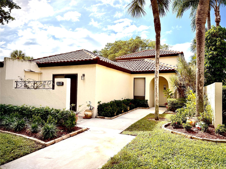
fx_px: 157
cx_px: 113
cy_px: 84
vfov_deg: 56.8
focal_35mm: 24
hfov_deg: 71.6
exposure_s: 1/3021
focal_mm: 6.76
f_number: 1.78
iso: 100
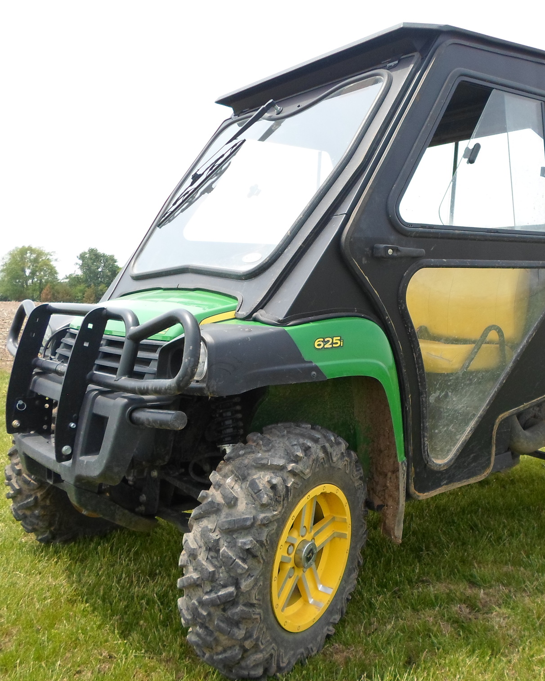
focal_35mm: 33
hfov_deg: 43.7
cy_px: 343
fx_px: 665
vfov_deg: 54.2
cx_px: 381
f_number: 2.5
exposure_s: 1/750
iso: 80
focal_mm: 4.5
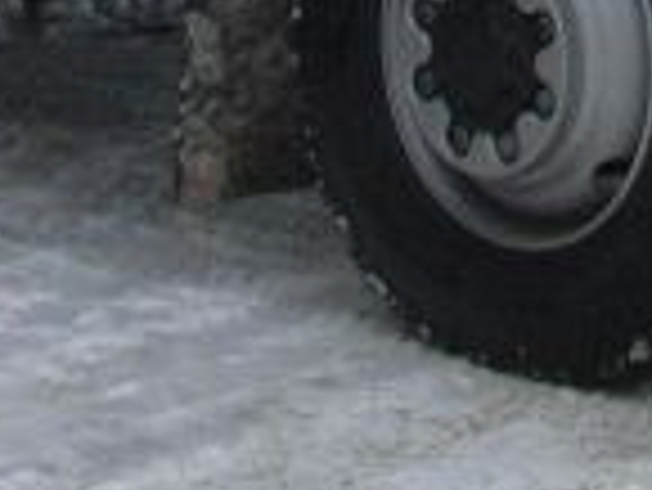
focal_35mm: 261
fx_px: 4920
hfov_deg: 7.5
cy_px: -809
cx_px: 719
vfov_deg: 5.5
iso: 125
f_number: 3.6
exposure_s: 1/80
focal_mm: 6.42
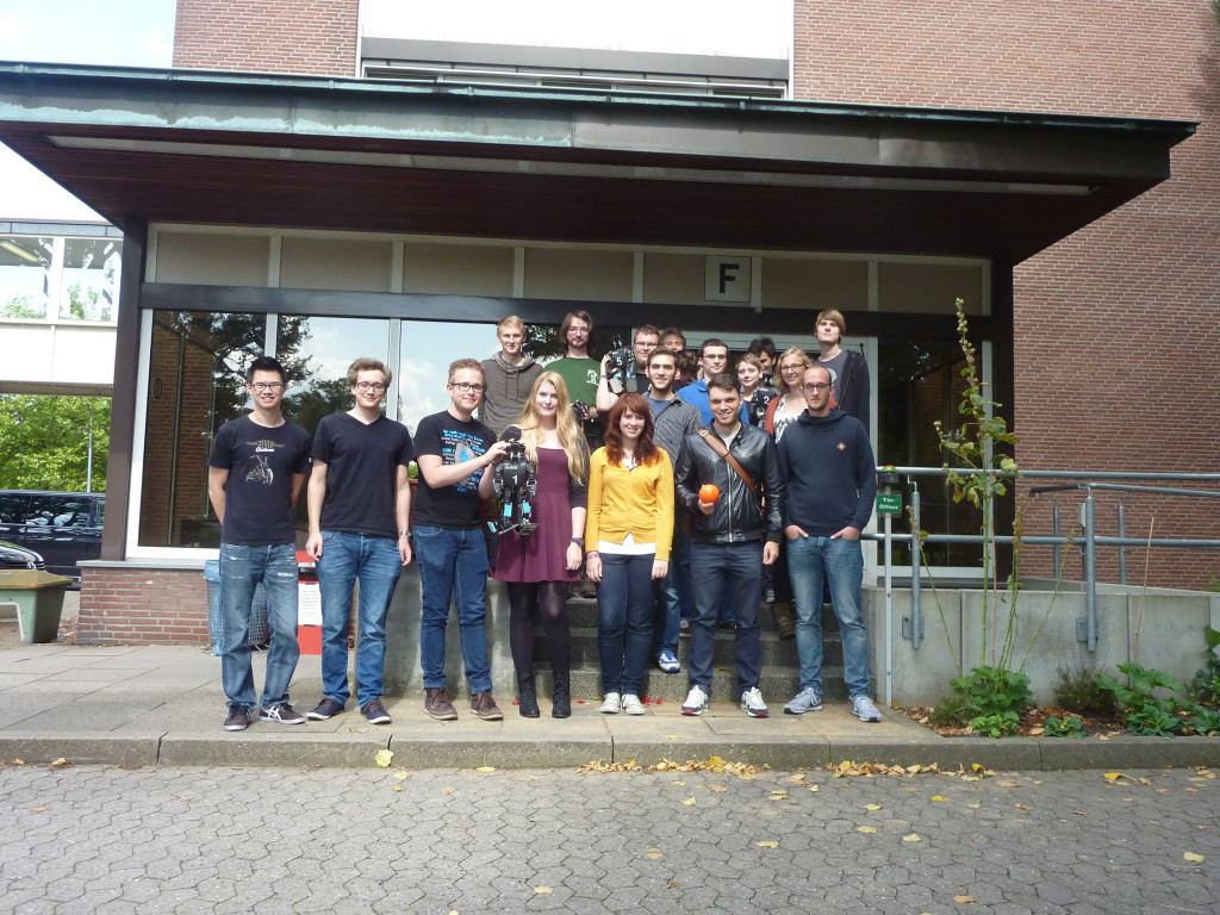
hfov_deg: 61.7
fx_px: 1022
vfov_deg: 48.2
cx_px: 610
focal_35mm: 29
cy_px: 458
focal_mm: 4.7
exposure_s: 1/250
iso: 160
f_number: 4
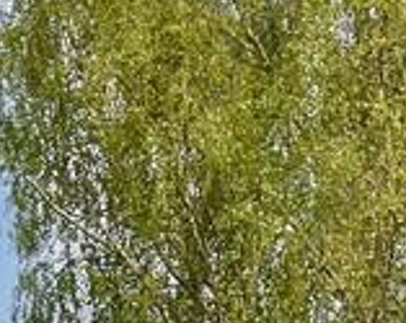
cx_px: -150
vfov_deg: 14.4
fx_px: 1103
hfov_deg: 19.0
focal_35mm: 92
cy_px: 609
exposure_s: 1/800
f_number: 14
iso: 800
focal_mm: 10
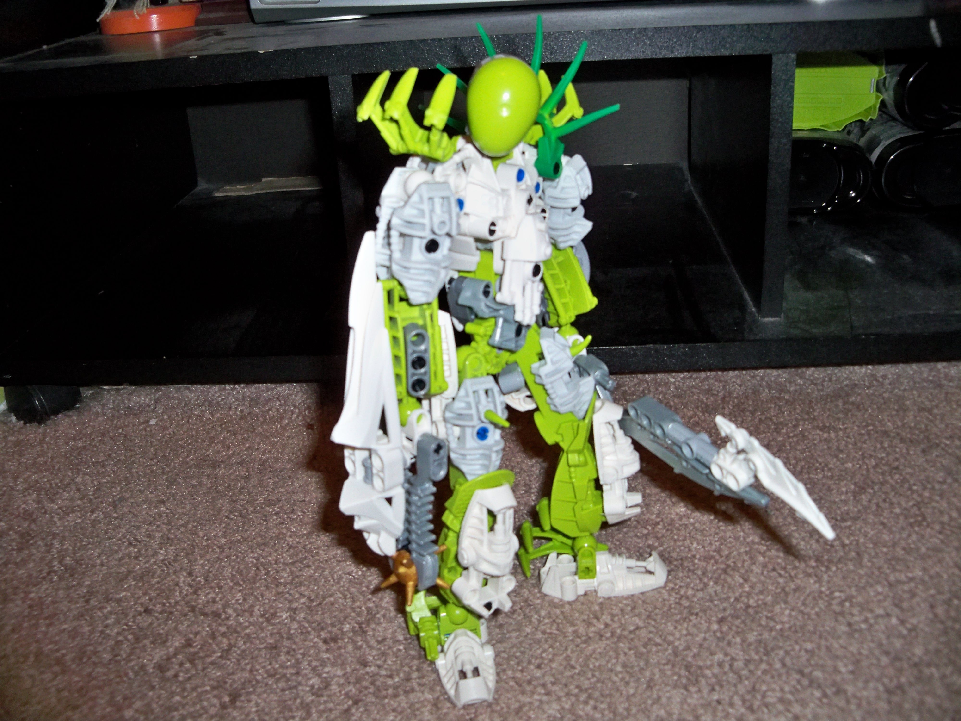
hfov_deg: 52.6
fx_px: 972
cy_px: 360
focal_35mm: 35
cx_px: 480
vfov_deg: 40.7
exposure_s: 1/30
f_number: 3.5
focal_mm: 6.2
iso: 200
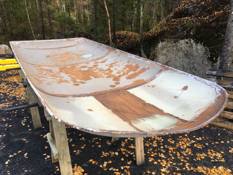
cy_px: 88
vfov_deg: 48.2
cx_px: 116
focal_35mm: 29
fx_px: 195
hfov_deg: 61.7
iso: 32
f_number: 2.2
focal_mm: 4.15
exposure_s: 1/50
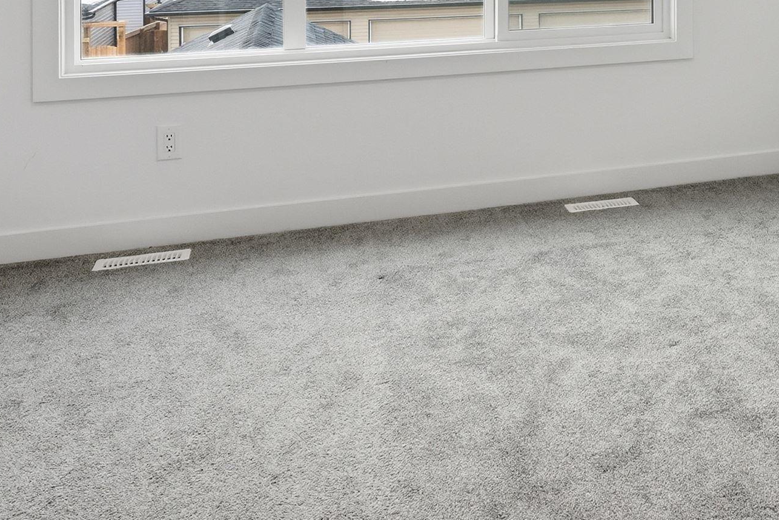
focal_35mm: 45
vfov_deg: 27.4
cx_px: 691
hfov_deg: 40.8
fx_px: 967
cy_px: -61
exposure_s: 1/640
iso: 400
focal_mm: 18.7
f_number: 7.1
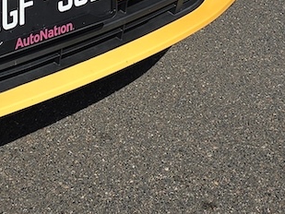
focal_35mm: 143
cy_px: -360
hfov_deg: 13.7
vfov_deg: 9.0
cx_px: 68
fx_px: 1178
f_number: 1.7
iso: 12
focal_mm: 6.3
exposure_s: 1/1399
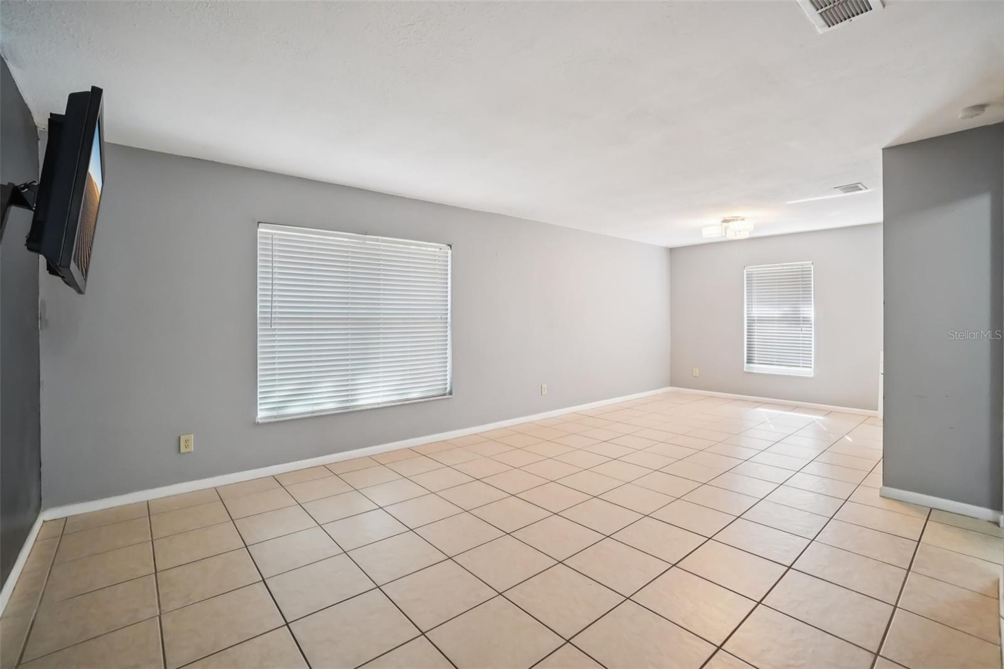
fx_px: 418
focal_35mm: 15
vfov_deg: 77.3
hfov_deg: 100.4
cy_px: 334
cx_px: 502
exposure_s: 1/30
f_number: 8
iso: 1250
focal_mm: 10
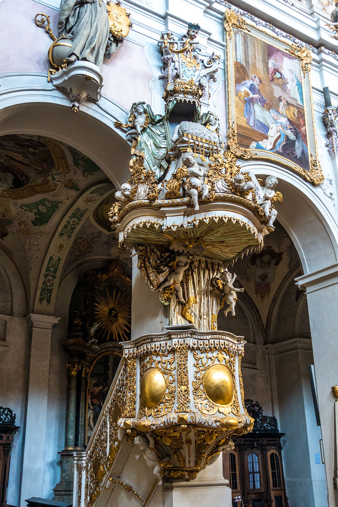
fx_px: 535
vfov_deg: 50.7
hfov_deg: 35.1
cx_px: 169
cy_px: 254
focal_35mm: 38
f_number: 2.8
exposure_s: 1/60
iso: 800
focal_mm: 14.1
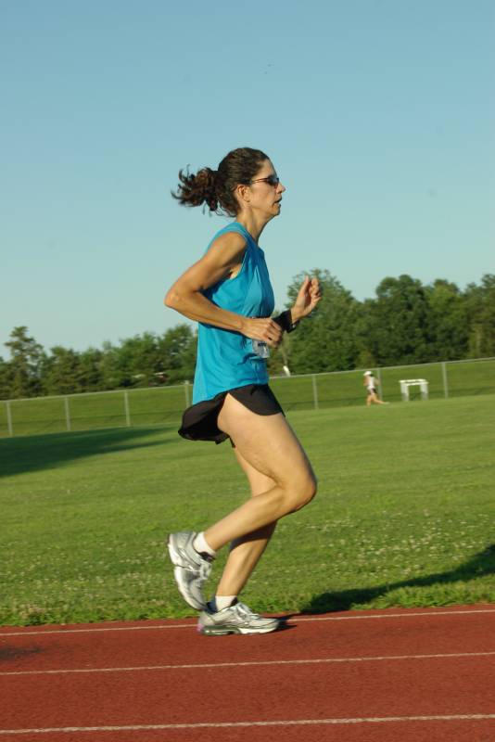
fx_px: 1855
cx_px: 248
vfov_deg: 22.6
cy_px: 371
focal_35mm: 90
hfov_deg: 15.2
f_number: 9.5
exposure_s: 1/350
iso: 200
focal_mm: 60
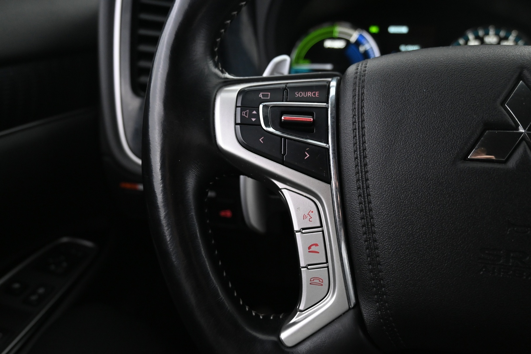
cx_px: 266
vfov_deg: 47.9
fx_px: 398
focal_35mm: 27
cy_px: 177
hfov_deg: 67.4
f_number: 3.5
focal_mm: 18
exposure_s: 1/30
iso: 1800
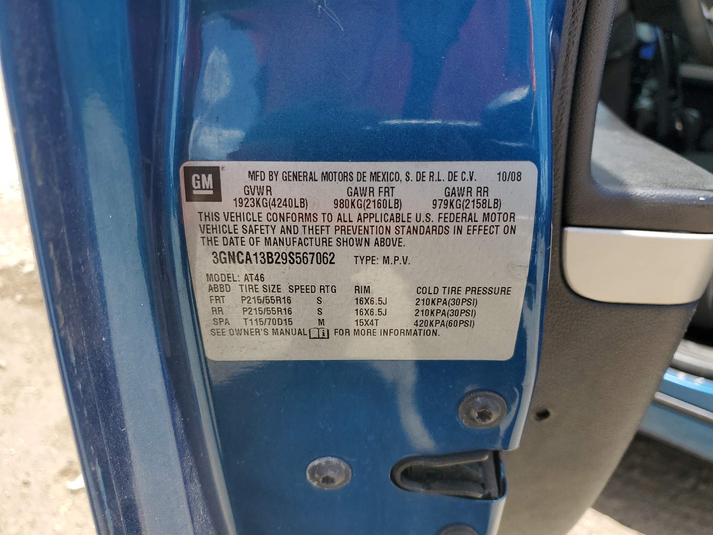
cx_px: 356
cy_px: 268
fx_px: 536
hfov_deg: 67.3
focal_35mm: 26
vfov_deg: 53.1
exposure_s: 1/1000
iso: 50
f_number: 1.5
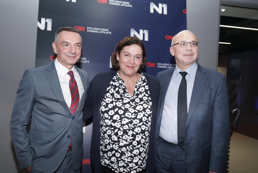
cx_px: 129
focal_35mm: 31
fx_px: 222
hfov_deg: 60.2
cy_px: 86
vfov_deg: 42.4
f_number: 4
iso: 800
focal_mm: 31
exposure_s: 1/160
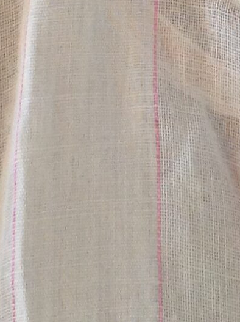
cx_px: 265
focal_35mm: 170
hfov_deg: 8.6
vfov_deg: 11.4
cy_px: -82
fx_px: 1575
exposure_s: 1/15
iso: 125
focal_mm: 4.28
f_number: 2.4
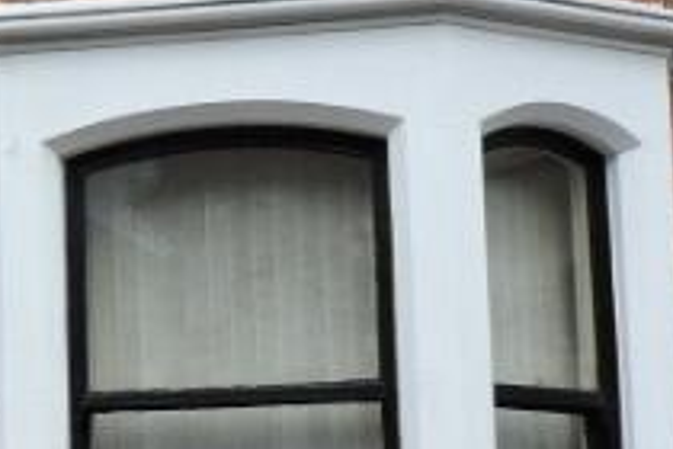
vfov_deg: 8.2
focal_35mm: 167
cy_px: 257
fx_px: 3122
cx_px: -436
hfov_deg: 11.6
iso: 100
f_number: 3.2
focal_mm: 5.9
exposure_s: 1/800
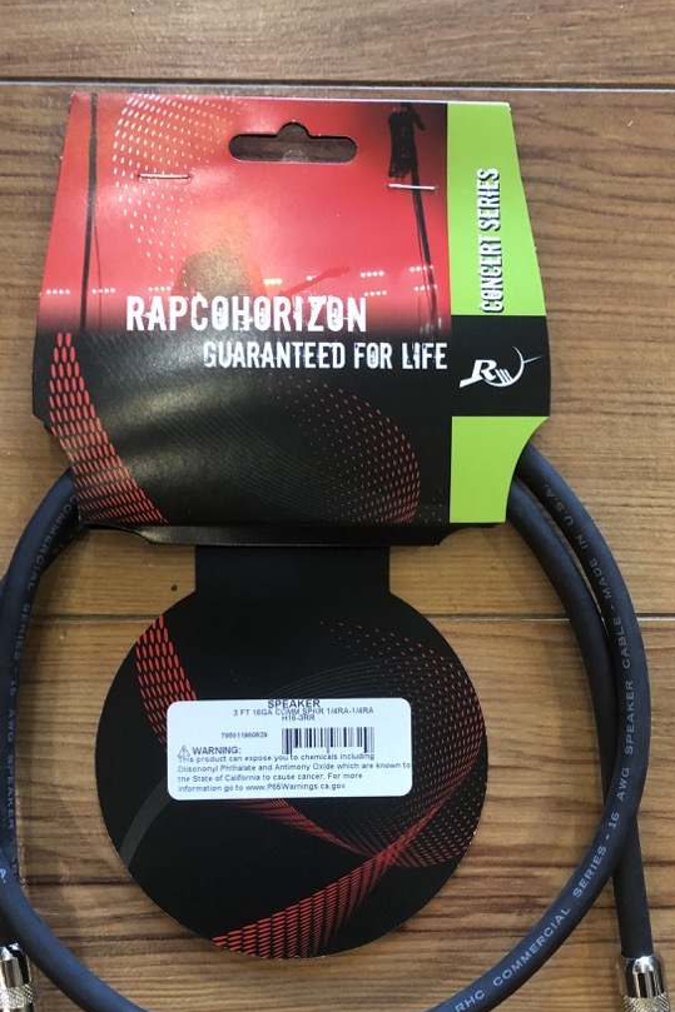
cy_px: 622
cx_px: 309
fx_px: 1013
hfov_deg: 36.8
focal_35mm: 36
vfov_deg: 52.7
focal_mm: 3.99
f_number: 1.8
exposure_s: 1/13
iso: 100
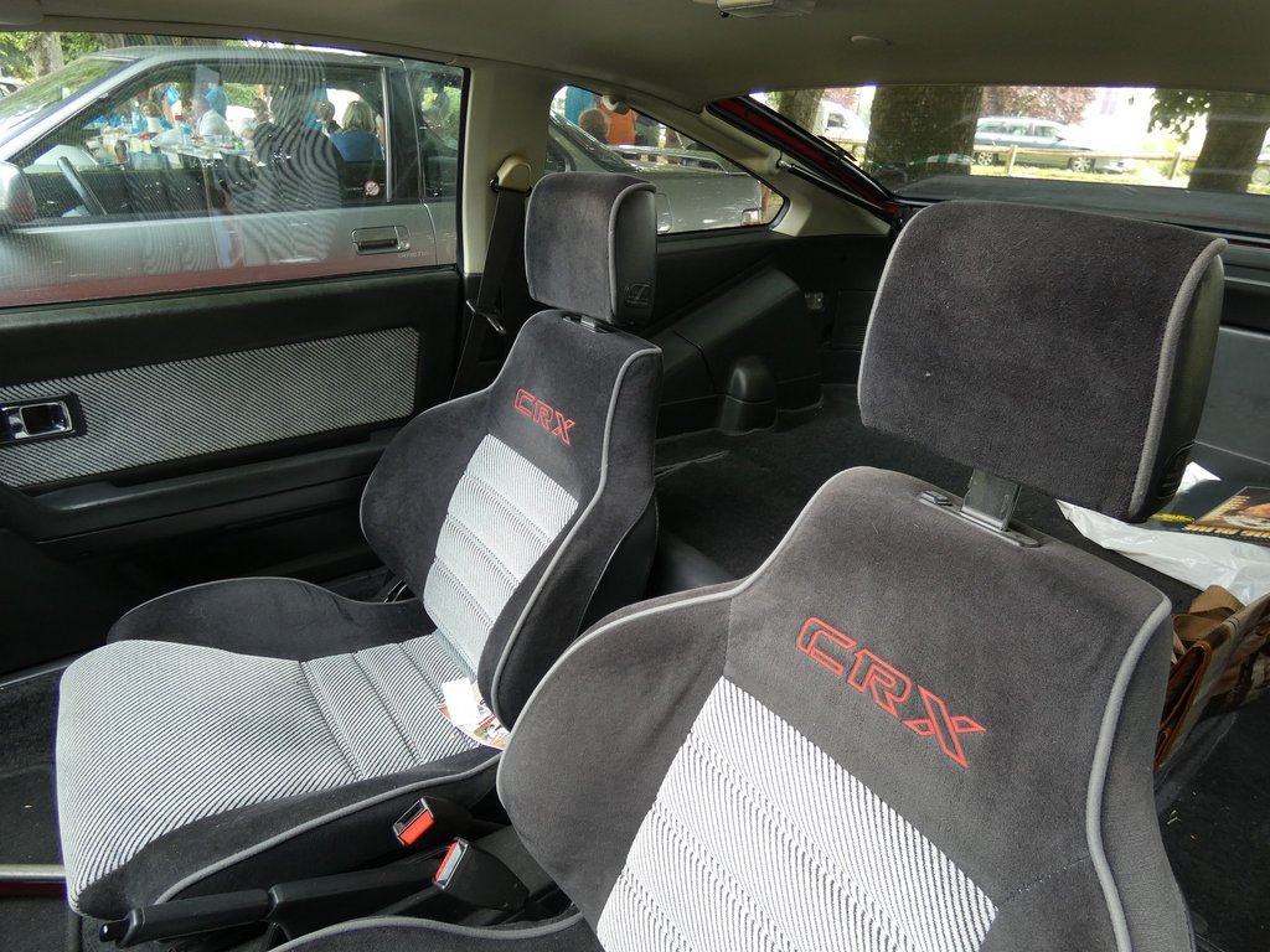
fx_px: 734
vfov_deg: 66.0
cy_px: 476
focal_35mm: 20
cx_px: 635
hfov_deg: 81.7
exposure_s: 1/60
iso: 80
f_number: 2.8
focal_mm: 3.6
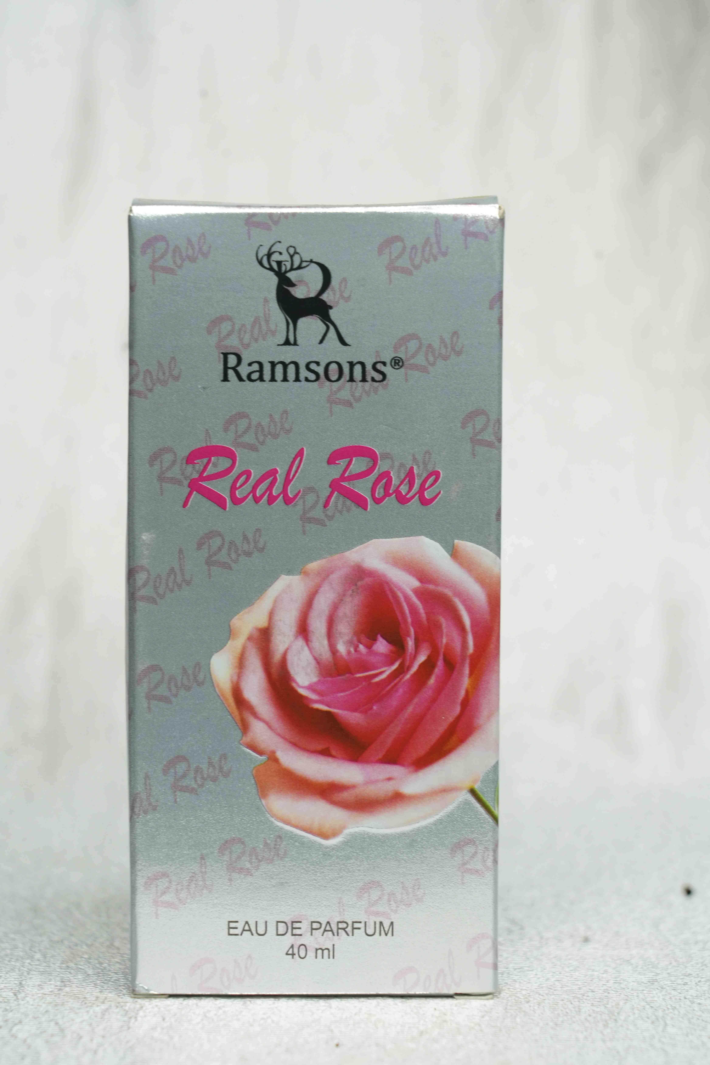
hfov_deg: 13.0
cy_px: 532
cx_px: 355
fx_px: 3106
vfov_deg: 19.5
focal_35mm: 105
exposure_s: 1/125
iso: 1250
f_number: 9
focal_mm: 105
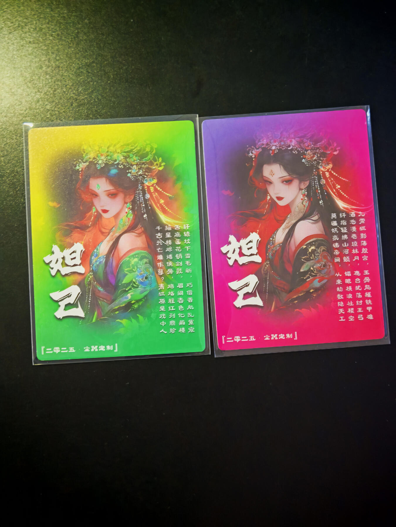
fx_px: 732
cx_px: 198
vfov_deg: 39.7
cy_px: 264
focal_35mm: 48
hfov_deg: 30.3
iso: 640
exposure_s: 1/33
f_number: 1.9
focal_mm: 6.67
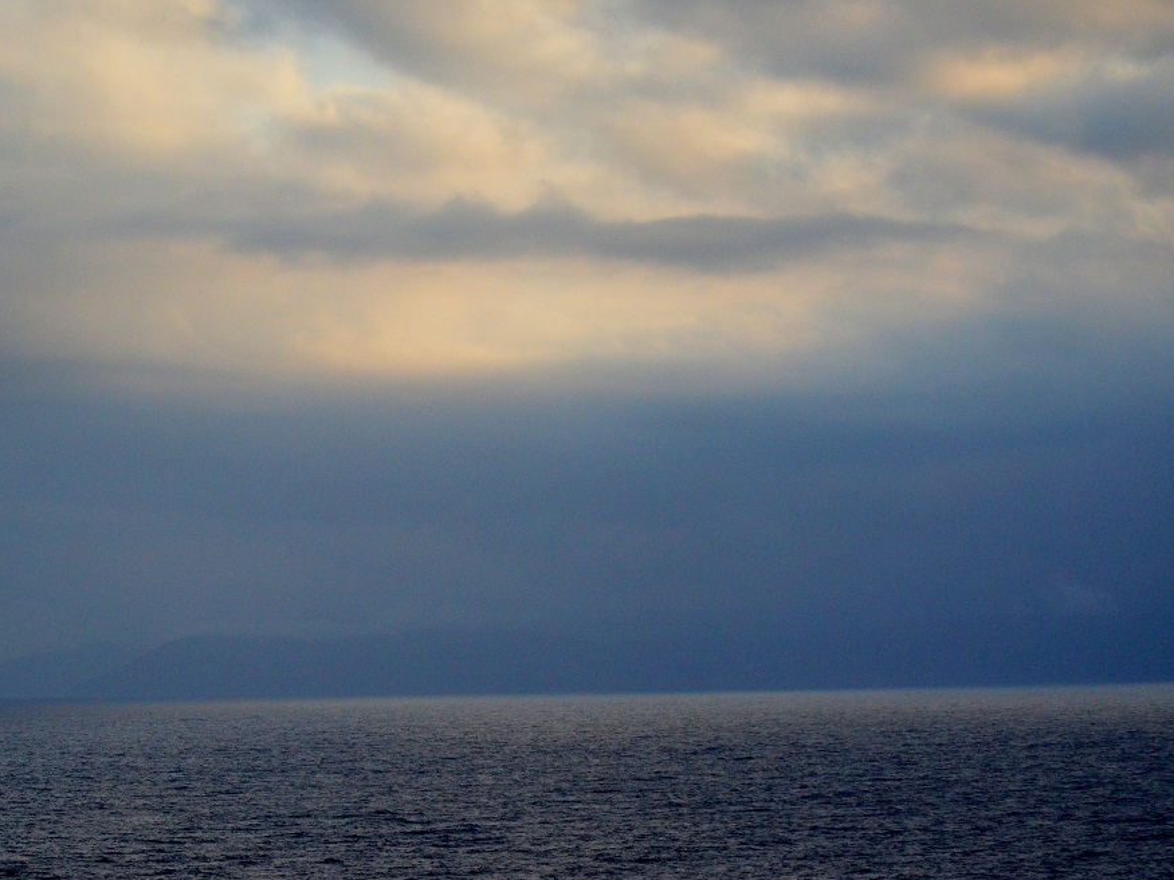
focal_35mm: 115
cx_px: 555
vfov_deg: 12.9
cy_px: 441
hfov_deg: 17.1
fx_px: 3900
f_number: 4.5
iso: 2200
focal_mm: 70
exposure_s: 1/8000
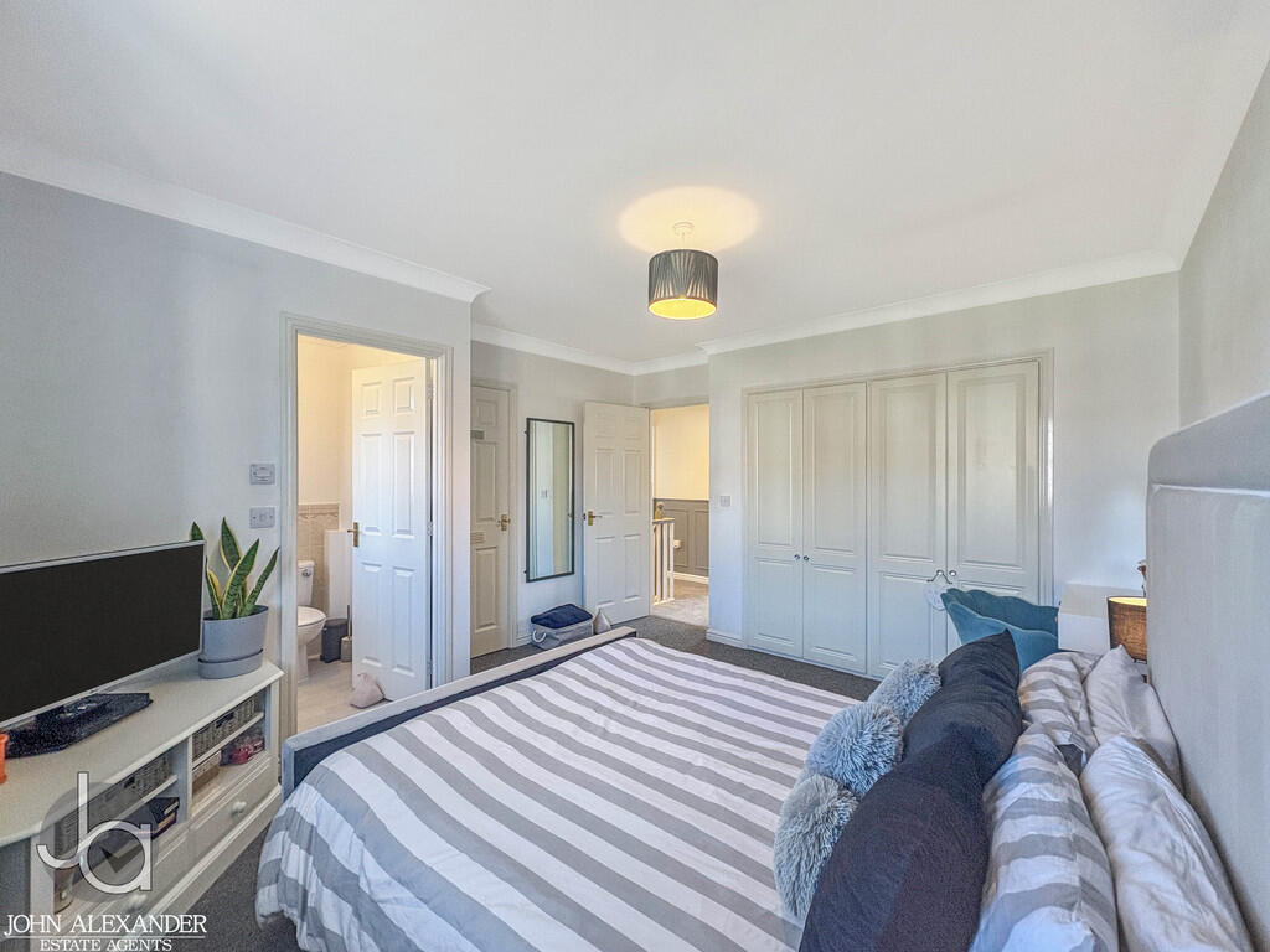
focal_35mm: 14
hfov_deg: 102.1
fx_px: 514
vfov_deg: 85.7
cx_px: 635
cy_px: 476
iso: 250
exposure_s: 1/100
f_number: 2.2
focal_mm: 2.22
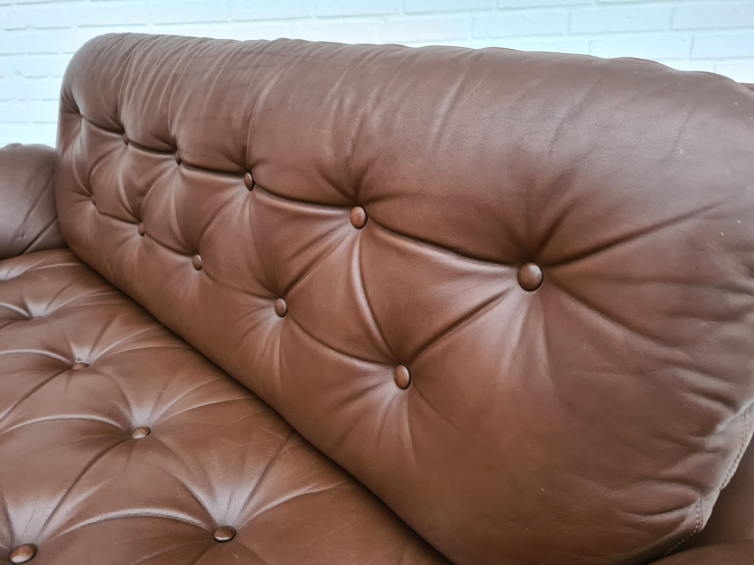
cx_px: 377
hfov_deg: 67.3
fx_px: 566
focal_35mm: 26
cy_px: 282
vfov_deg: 53.1
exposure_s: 1/50
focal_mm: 5.4
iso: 400
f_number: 1.8
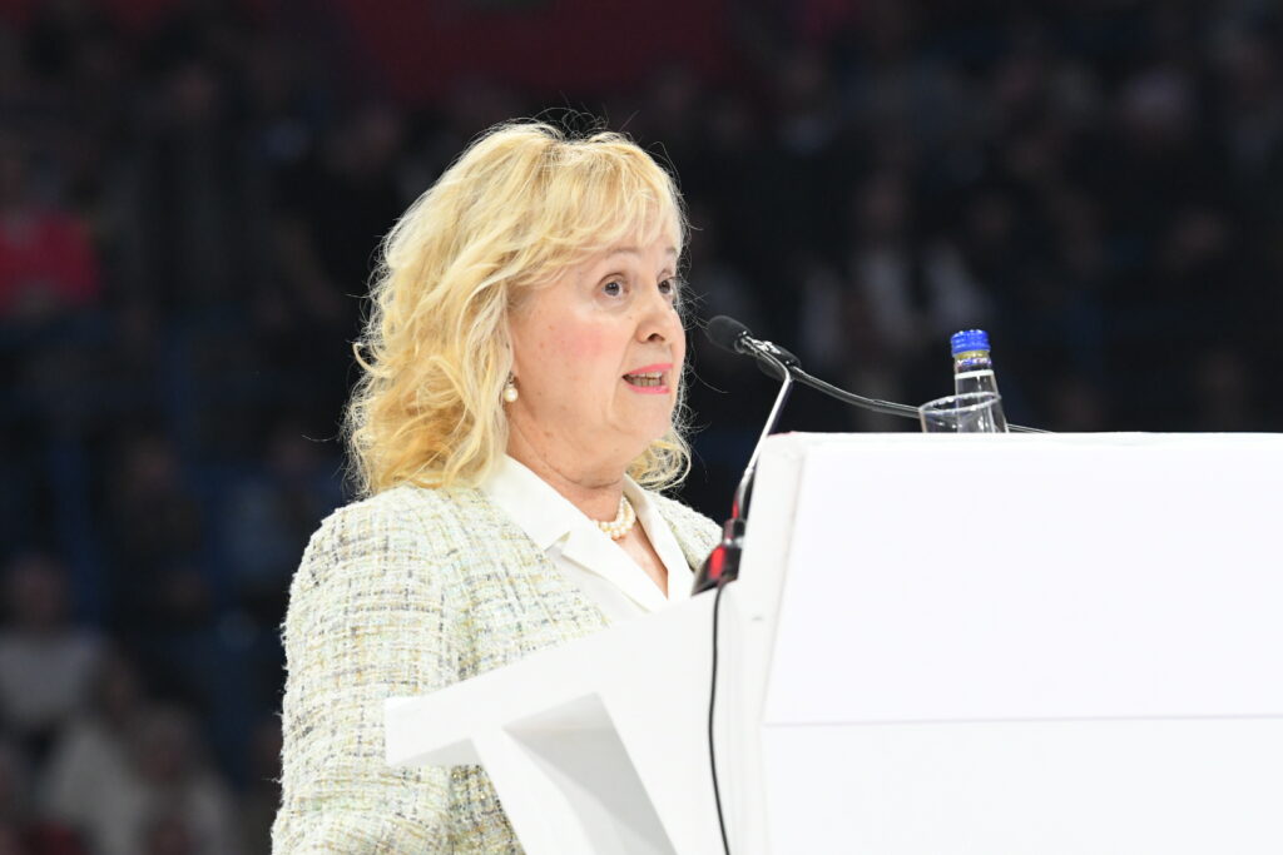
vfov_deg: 4.6
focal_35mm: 300
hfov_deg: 6.9
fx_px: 10692
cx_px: 642
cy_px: 428
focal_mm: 200
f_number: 5
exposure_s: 1/800
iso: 3200
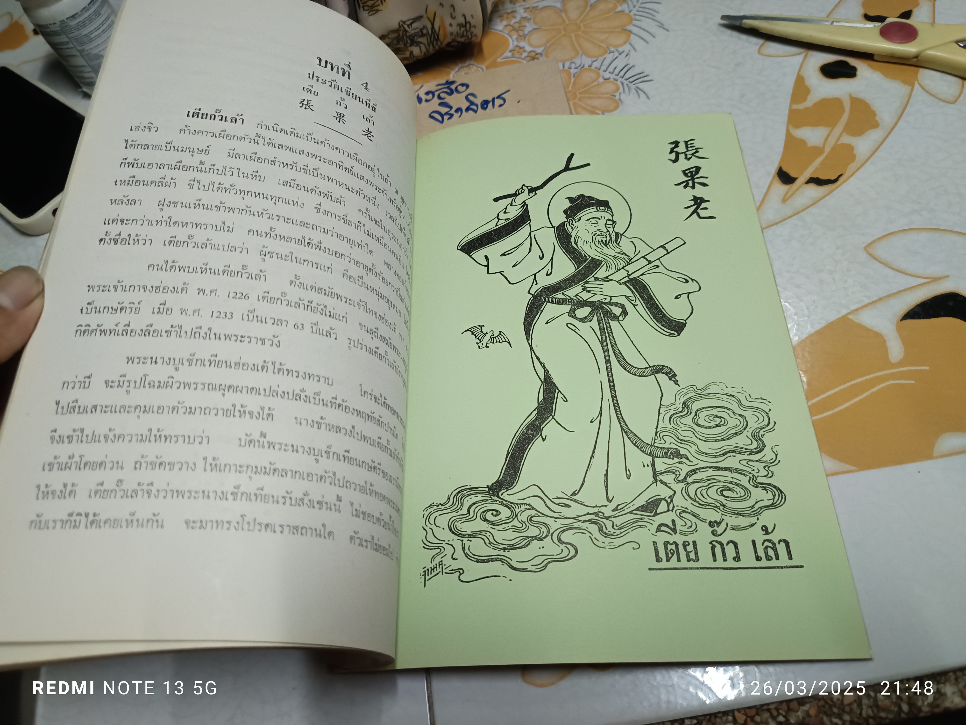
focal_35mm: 24
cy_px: 362
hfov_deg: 71.6
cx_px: 483
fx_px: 670
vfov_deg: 56.8
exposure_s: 1/50
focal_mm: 5.31
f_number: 1.7
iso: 1080
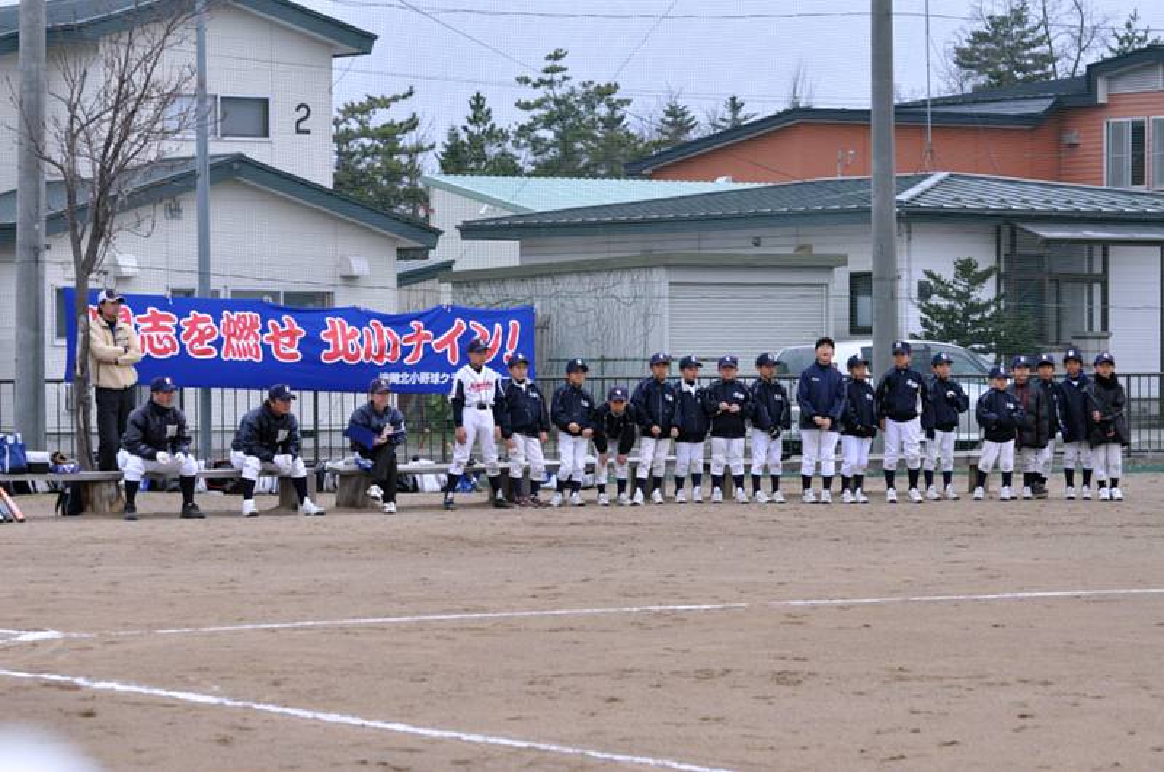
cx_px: 582
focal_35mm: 142
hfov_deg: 14.4
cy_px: 386
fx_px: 4601
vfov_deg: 9.6
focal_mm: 95
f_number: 7.1
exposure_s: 1/2000
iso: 800
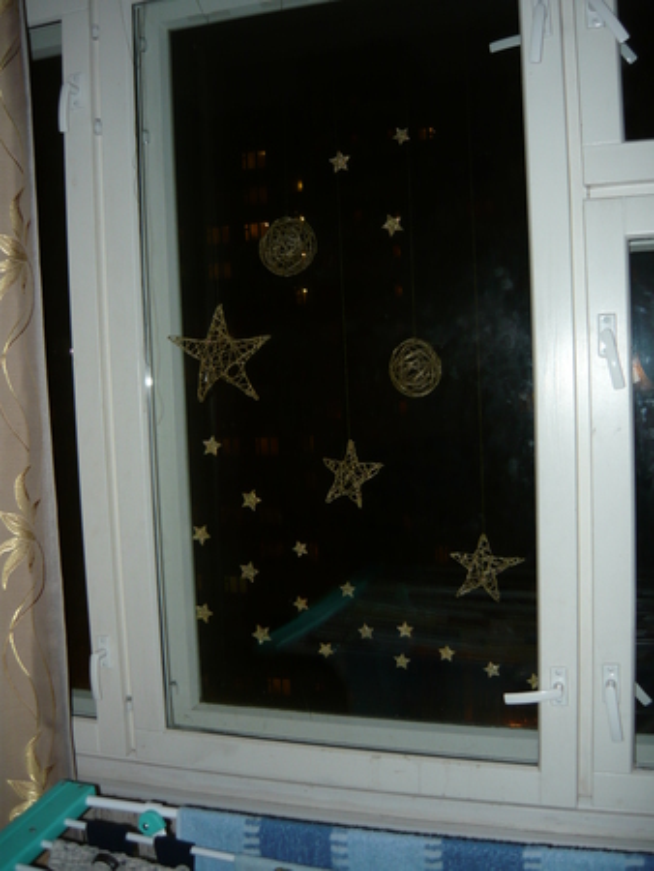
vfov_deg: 55.3
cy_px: 436
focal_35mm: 33
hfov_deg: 43.0
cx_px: 327
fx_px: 831
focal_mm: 5.5
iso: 100
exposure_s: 1/30
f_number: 2.8
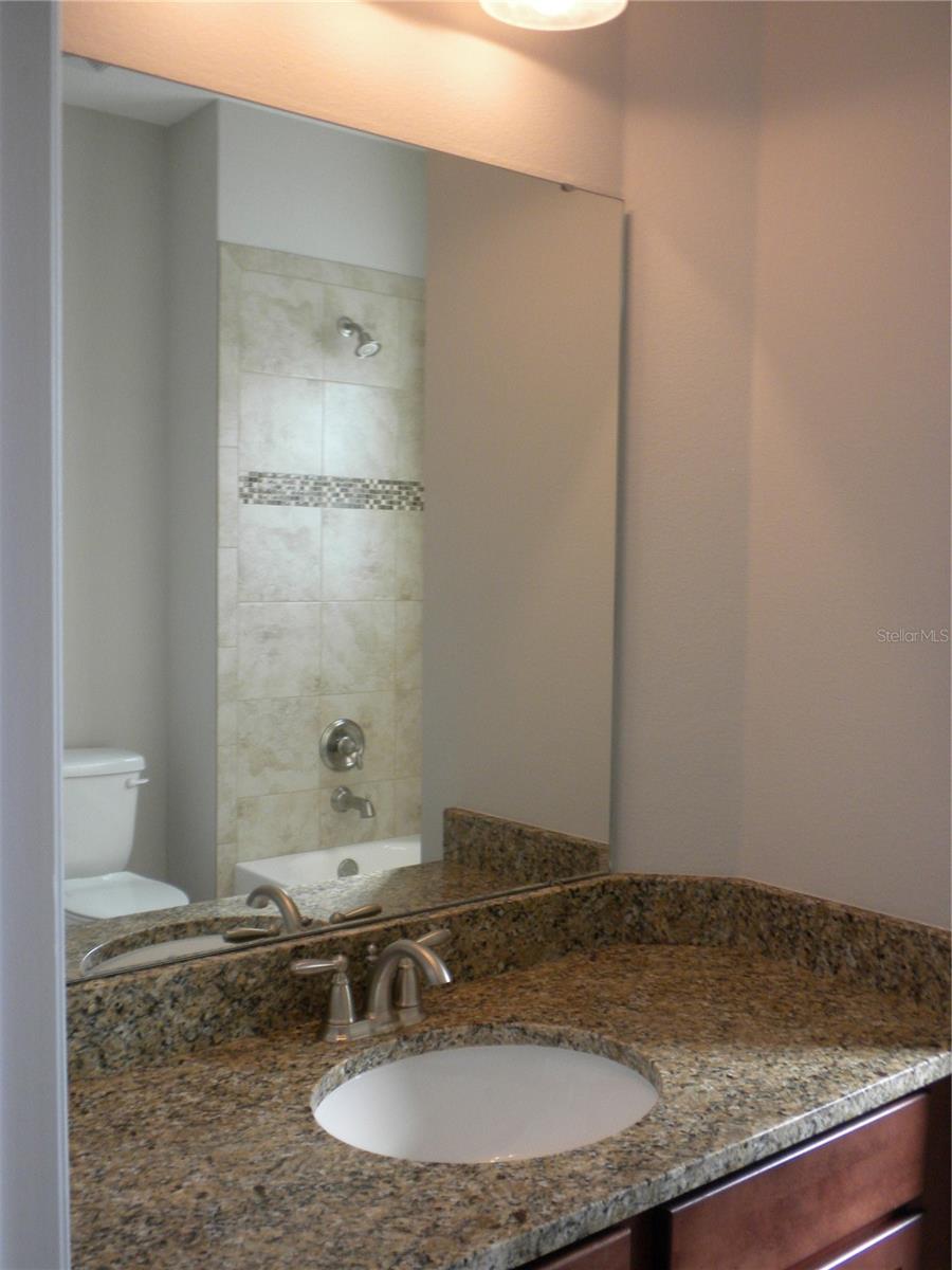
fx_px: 1357
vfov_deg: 50.1
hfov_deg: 38.7
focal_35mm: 37
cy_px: 635
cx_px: 476
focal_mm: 6.6
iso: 173
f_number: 3.5
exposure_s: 1/60.1
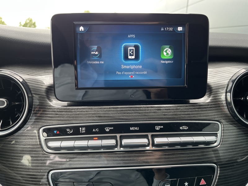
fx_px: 186
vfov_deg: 53.1
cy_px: 93
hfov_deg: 67.3
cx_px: 124
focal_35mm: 26
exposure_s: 1/121
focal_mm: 5.1
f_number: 1.6
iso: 125
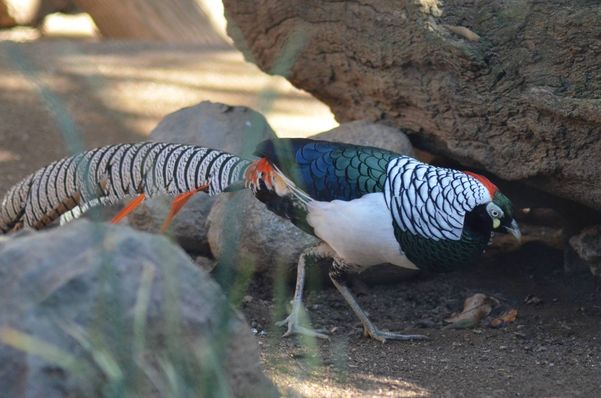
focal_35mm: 235
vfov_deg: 5.8
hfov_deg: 8.8
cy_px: 206
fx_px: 3908
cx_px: 297
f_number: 4.2
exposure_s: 1/500
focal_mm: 135
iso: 3200
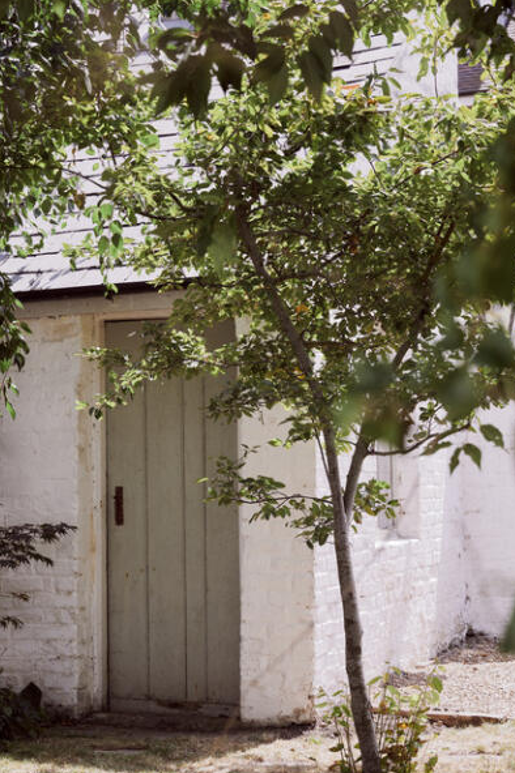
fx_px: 1783
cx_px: 267
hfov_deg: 16.4
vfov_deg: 24.5
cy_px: 456
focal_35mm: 83
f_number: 5
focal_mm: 48
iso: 125
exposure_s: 1/320
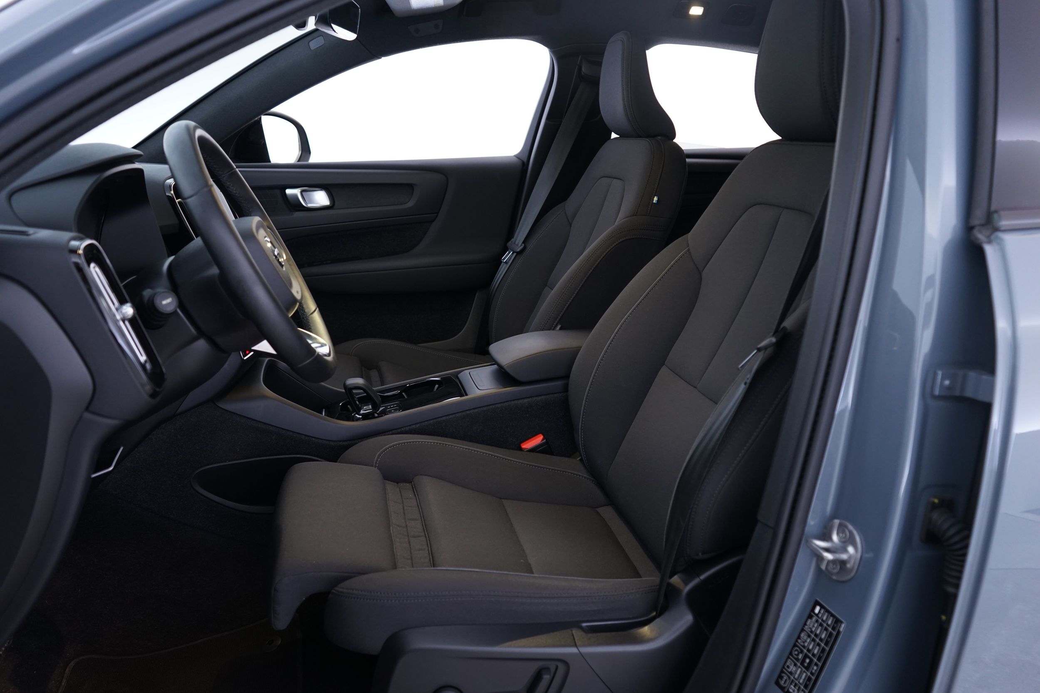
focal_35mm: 28
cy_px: 346
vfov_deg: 46.4
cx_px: 520
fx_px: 809
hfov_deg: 65.5
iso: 800
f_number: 4.5
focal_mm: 28
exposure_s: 1/8
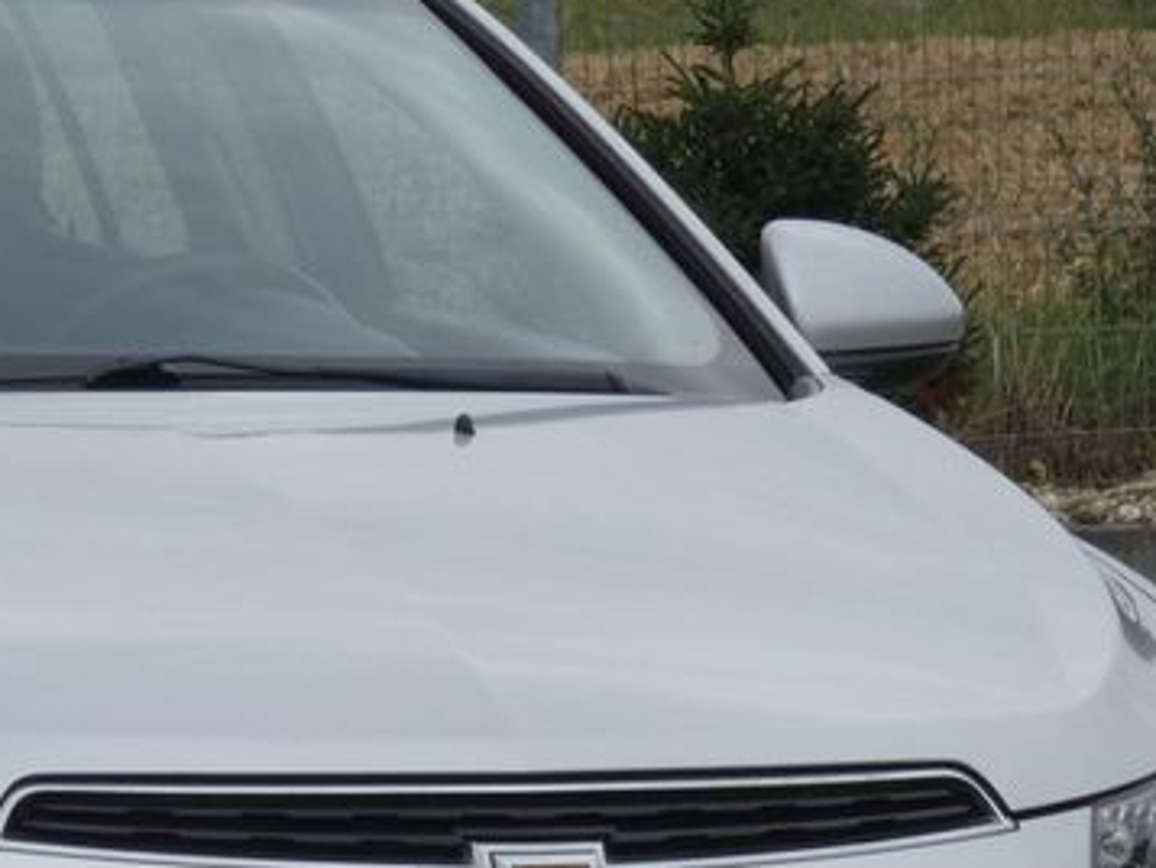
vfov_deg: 5.3
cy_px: 755
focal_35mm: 281
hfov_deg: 7.0
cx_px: -68
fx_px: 9387
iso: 80
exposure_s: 1/320
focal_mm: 17.5
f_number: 5.6
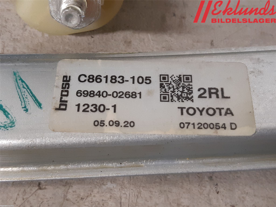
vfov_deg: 53.1
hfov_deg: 67.3
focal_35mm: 26
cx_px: 138
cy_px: 104
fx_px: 207
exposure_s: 1/25
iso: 200
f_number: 1.7
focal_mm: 3.93
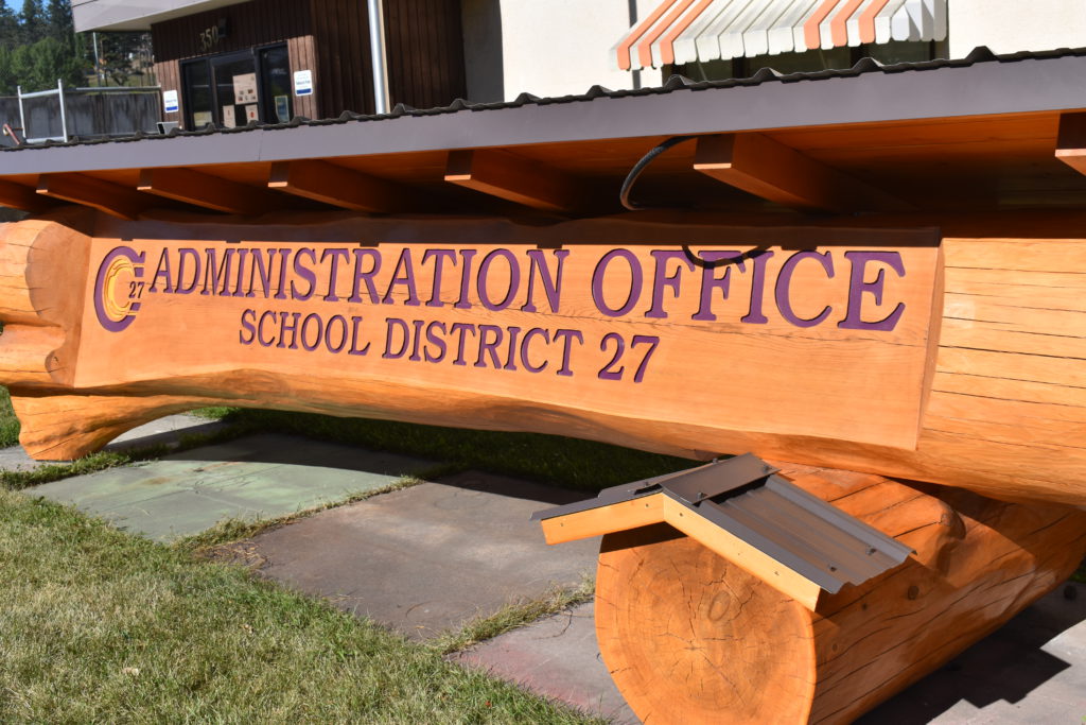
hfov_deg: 45.0
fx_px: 1312
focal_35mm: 44
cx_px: 543
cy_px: 362
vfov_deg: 30.9
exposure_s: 1/500
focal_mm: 29
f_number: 11
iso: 200
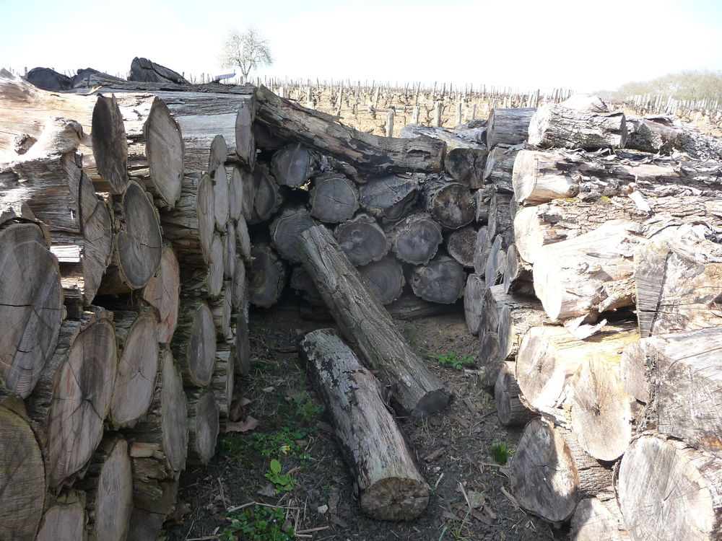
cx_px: 361
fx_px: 584
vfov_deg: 49.7
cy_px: 270
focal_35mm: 28
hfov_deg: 63.4
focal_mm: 4.7
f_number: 3.3
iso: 160
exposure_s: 1/250
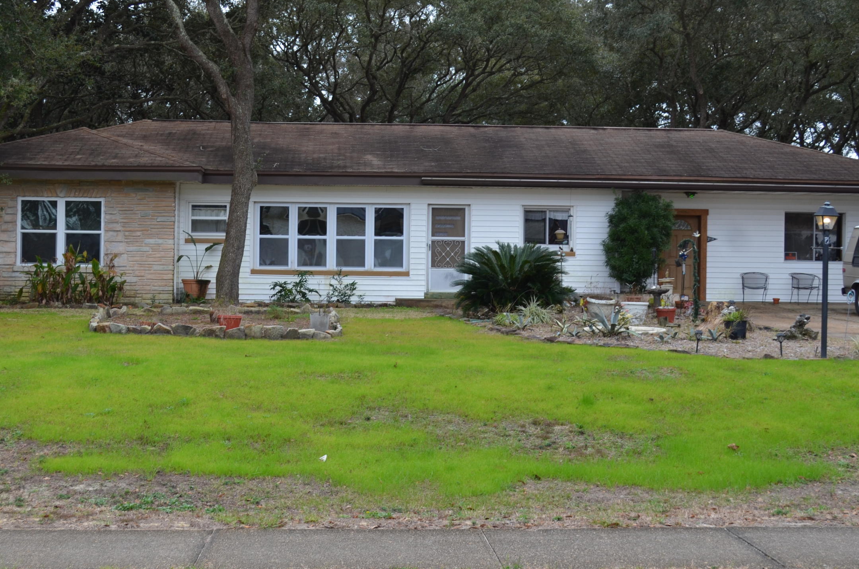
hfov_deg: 39.5
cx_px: 355
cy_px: 244
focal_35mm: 50
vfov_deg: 26.9
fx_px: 1191
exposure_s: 1/160
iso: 200
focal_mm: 24
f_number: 6.3
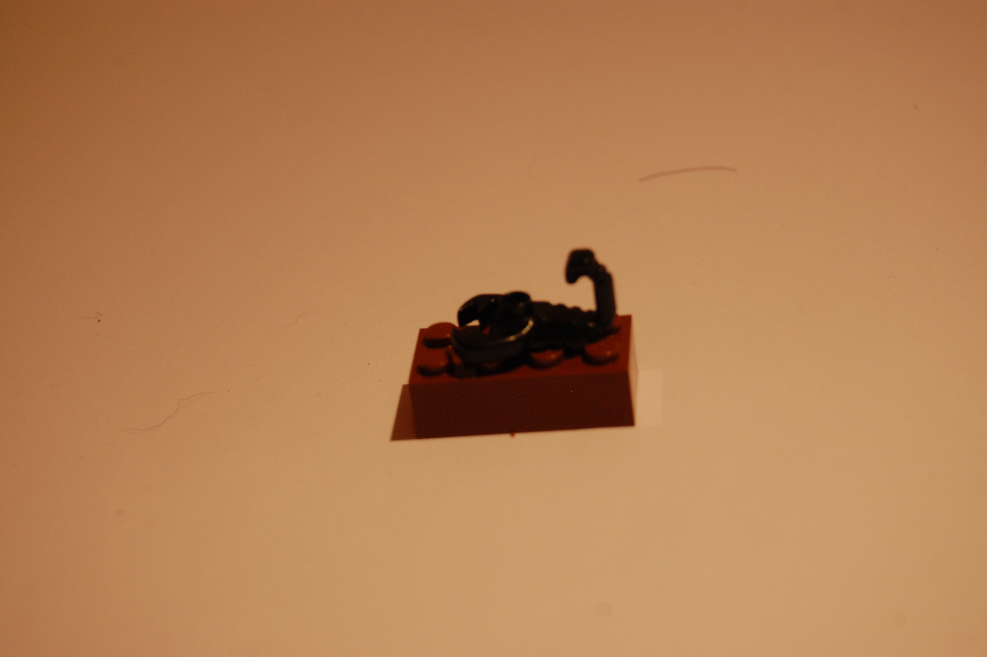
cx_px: 494
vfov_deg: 16.5
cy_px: 328
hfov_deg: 24.6
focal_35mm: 82
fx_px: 2260
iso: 800
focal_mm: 55
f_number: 5.6
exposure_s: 1/20
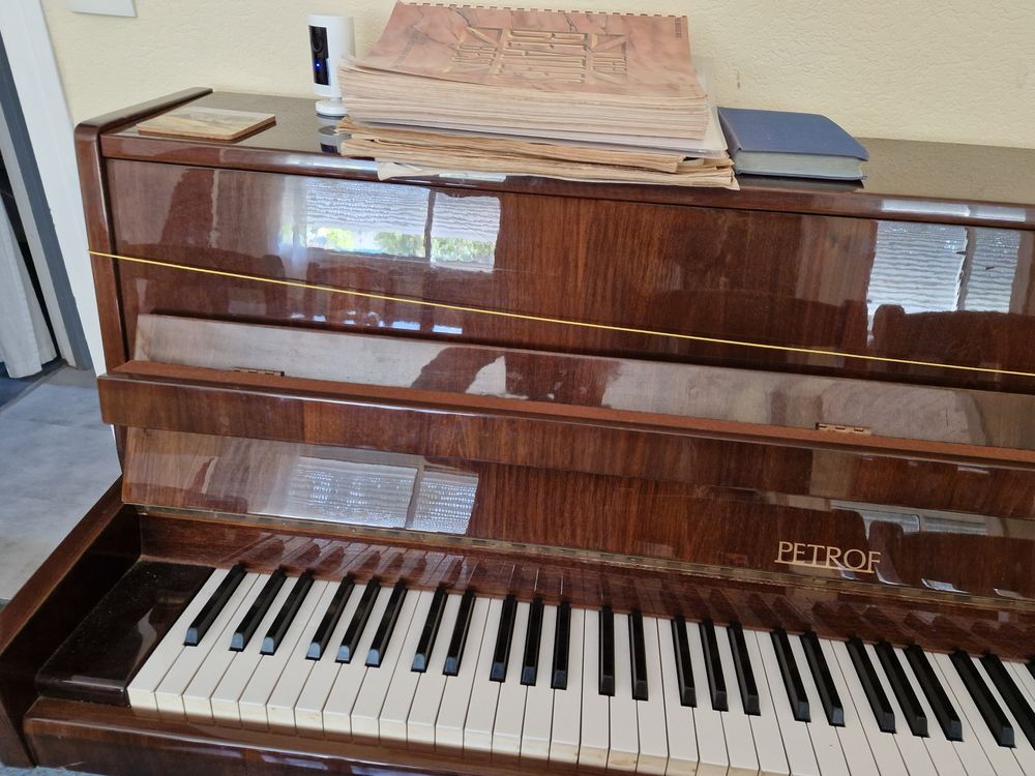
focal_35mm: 23
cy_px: 388
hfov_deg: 73.9
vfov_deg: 58.9
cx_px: 518
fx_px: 688
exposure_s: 1/50
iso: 640
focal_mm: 5.4
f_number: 1.8
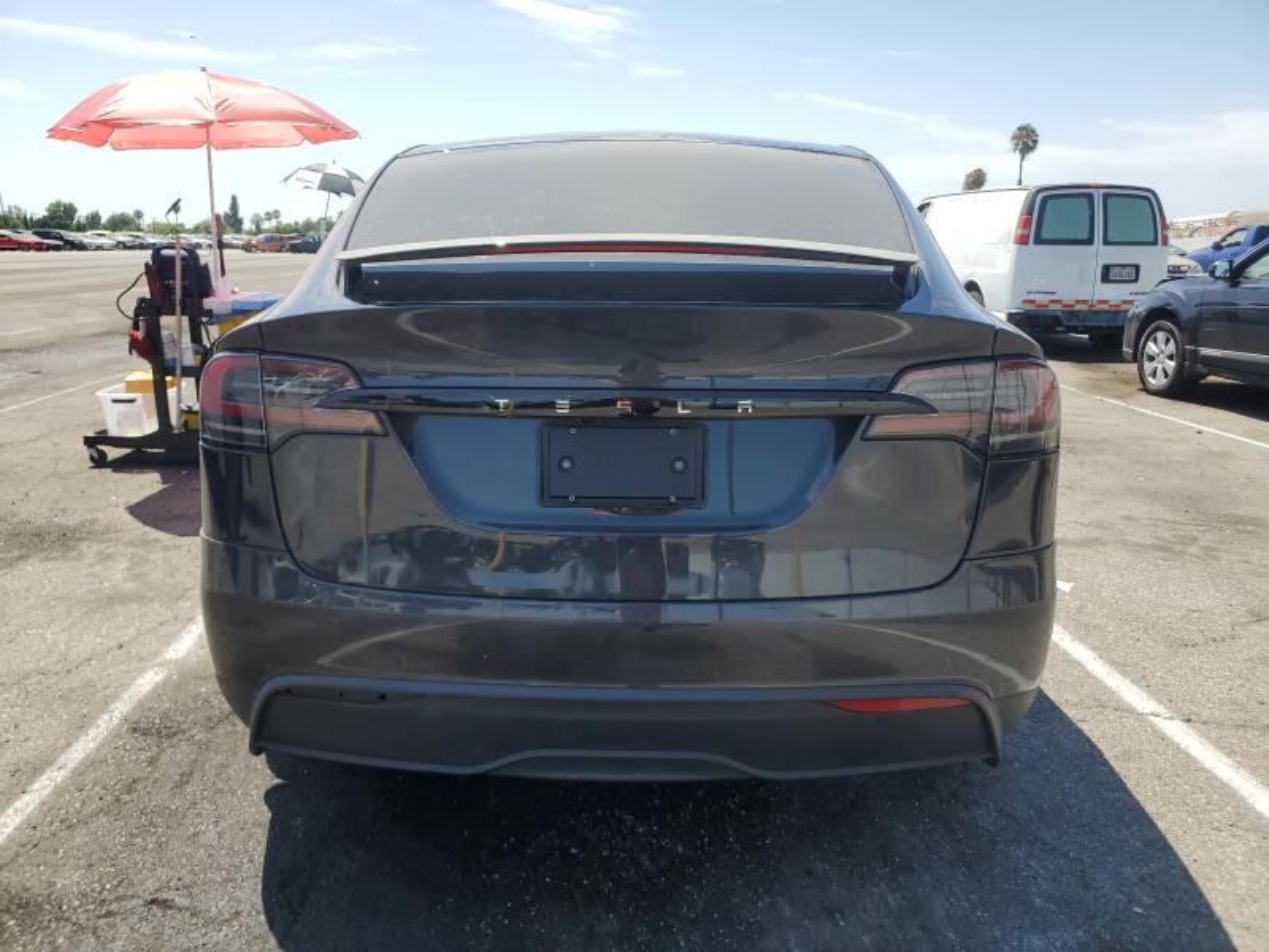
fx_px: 953
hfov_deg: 67.3
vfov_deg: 53.1
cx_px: 634
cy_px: 476
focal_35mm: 26
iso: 50
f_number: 1.5
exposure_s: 1/2000
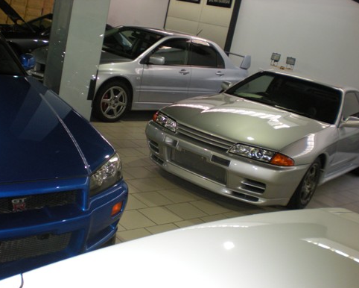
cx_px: 175
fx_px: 436
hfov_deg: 44.8
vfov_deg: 36.5
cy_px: 148
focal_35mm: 41
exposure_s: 1/60
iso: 206
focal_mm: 6.3
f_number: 3.1
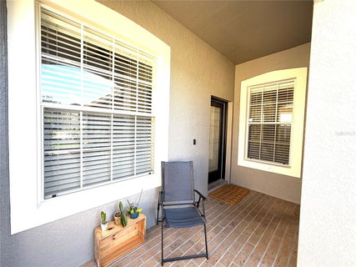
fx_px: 144
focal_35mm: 14
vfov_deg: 85.6
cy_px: 134
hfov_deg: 102.1
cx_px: 178
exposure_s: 1/131
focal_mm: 2.22
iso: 40
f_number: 2.2
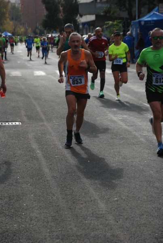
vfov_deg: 18.1
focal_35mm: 112
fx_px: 760
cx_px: 82
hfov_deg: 12.2
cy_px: 122
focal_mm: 75
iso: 1000
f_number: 5.6
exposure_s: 1/1600
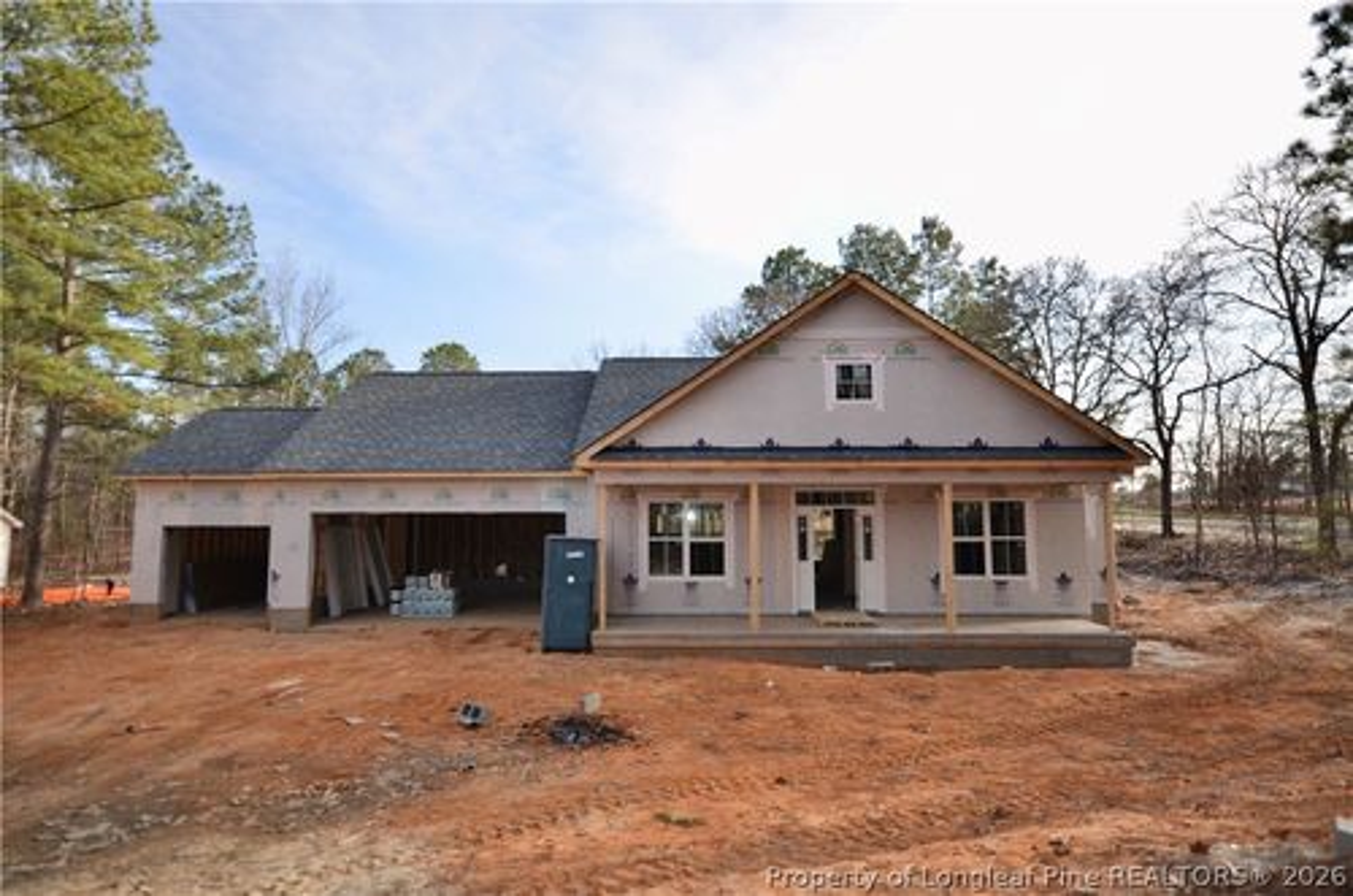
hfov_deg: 85.5
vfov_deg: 63.0
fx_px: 731
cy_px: 448
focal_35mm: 20
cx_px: 676
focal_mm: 13
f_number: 4.5
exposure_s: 1/250
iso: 100
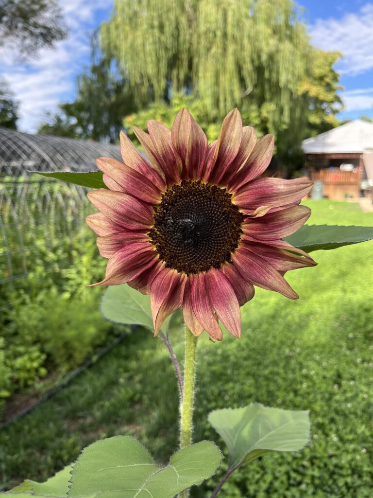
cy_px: 249
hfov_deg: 53.1
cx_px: 186
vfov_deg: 67.3
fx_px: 374
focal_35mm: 26
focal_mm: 5.1
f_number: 1.6
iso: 50
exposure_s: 1/746
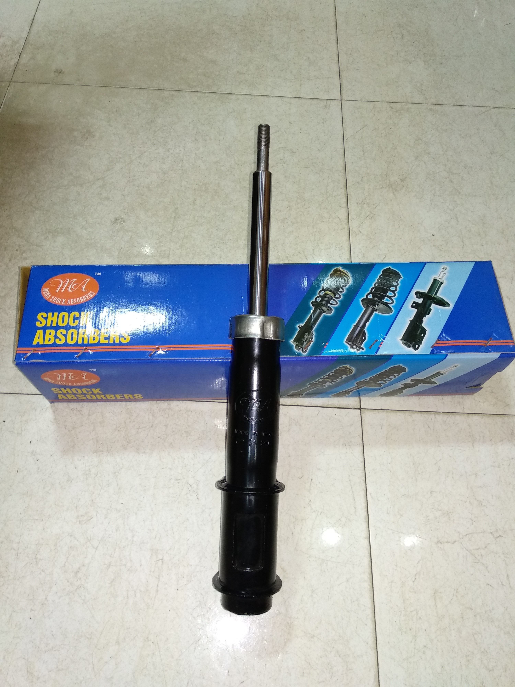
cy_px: 344
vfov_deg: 67.3
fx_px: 516
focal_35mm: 26
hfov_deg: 53.1
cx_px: 258
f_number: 2.2
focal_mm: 3.81
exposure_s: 1/25
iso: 400
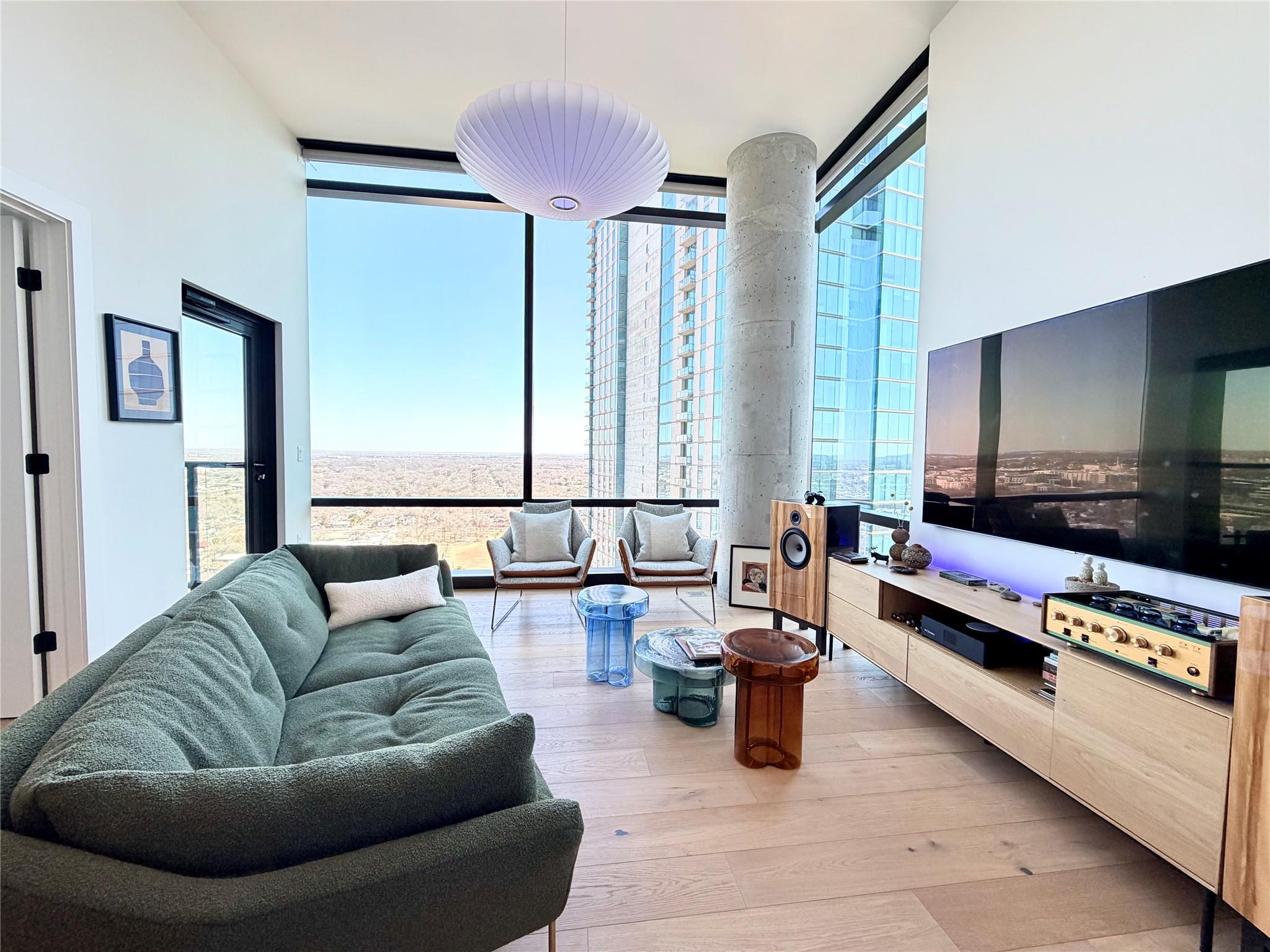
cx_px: 635
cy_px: 476
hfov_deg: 102.1
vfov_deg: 85.7
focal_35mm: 14
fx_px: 514
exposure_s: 1/120
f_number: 2.2
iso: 125
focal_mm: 2.22
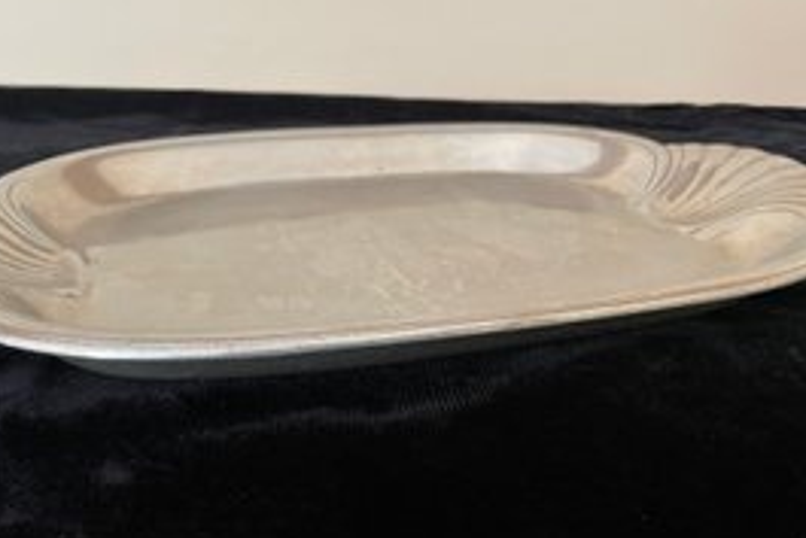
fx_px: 784
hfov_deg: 54.3
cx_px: 360
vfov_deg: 37.9
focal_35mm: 35
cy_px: 266
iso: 200
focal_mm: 4.2
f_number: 1.6
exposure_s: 1/60
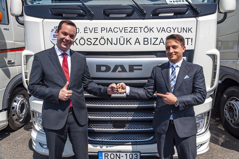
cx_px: 120
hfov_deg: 67.5
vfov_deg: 47.8
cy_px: 80
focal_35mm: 27
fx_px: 179
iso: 160
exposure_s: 1/250
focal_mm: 18
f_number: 8
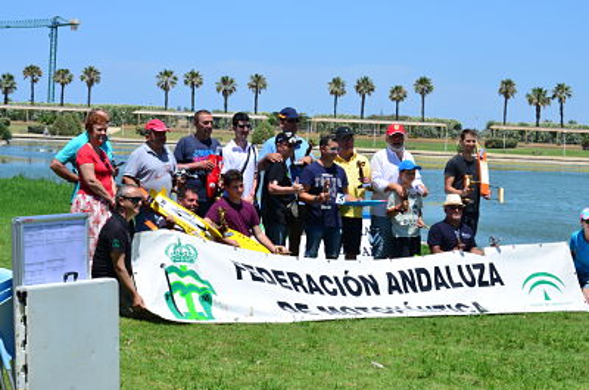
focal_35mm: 82
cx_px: 294
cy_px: 195
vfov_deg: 16.5
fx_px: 1347
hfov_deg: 24.7
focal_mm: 55
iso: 100
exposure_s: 1/100
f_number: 14
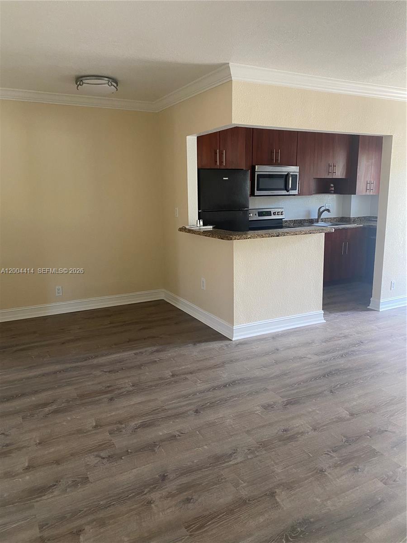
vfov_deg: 67.3
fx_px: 408
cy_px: 272
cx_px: 204
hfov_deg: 53.1
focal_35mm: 26
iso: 160
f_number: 1.8
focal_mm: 4.25
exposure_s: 1/60
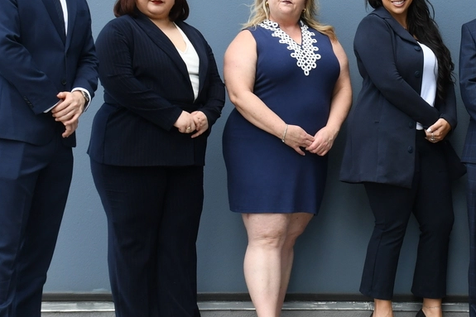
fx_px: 1586
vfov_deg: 11.4
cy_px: 85
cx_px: 465
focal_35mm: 120
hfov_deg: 16.7
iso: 400
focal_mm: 34
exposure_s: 1/200
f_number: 7.1
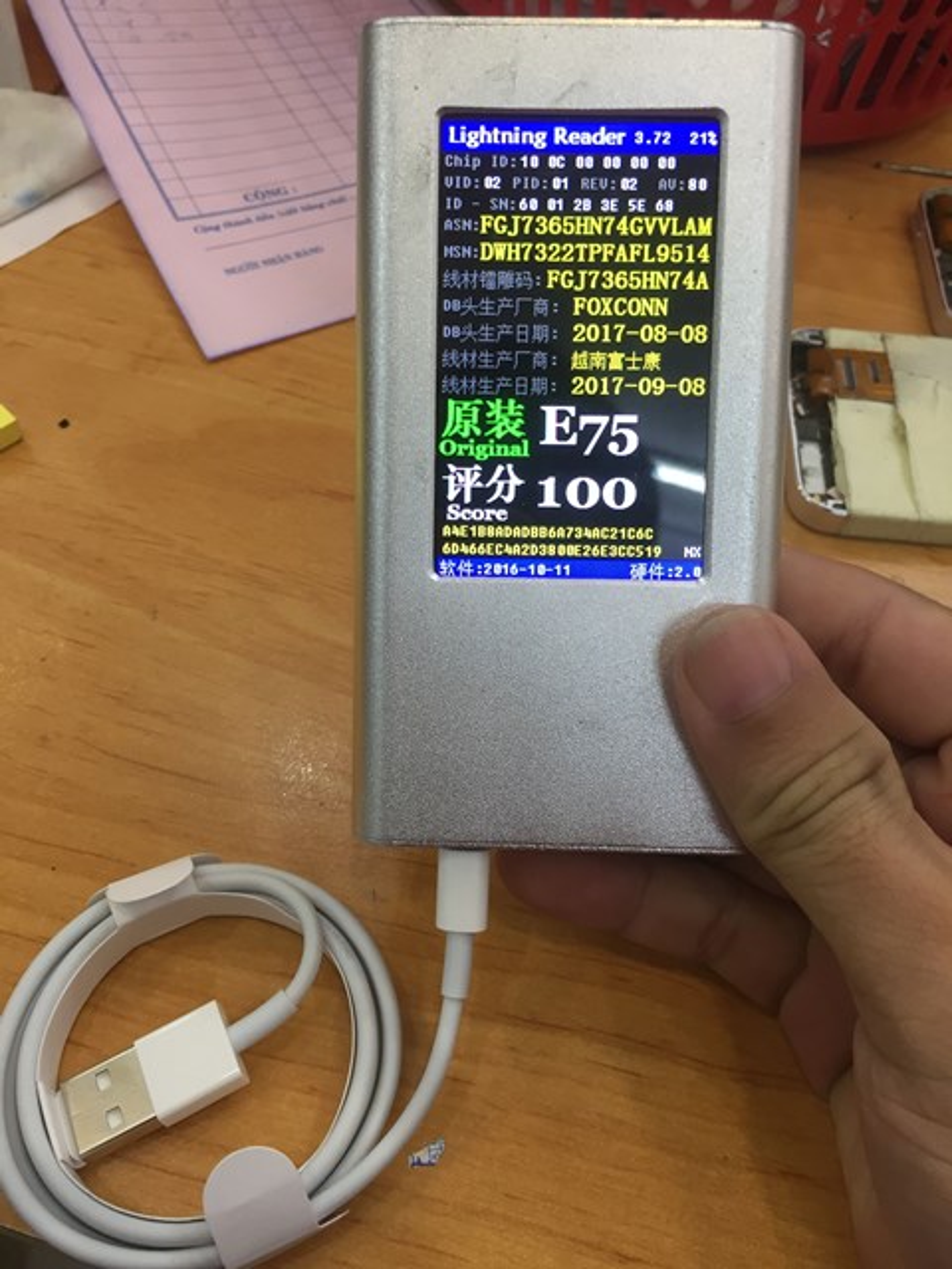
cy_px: 634
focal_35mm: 29
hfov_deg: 48.2
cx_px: 476
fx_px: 1063
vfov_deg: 61.7
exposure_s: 1/33
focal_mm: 4.15
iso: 80
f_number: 2.2
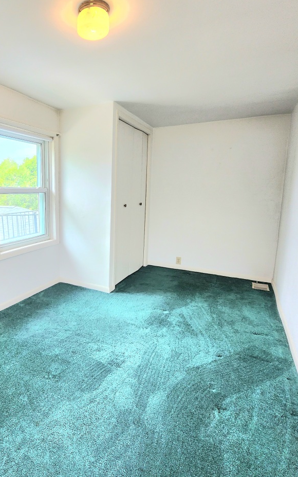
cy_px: 232
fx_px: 247
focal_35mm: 19
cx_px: 77
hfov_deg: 59.2
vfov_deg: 88.0
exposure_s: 1/60.2
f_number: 2.2
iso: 100
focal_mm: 2.2
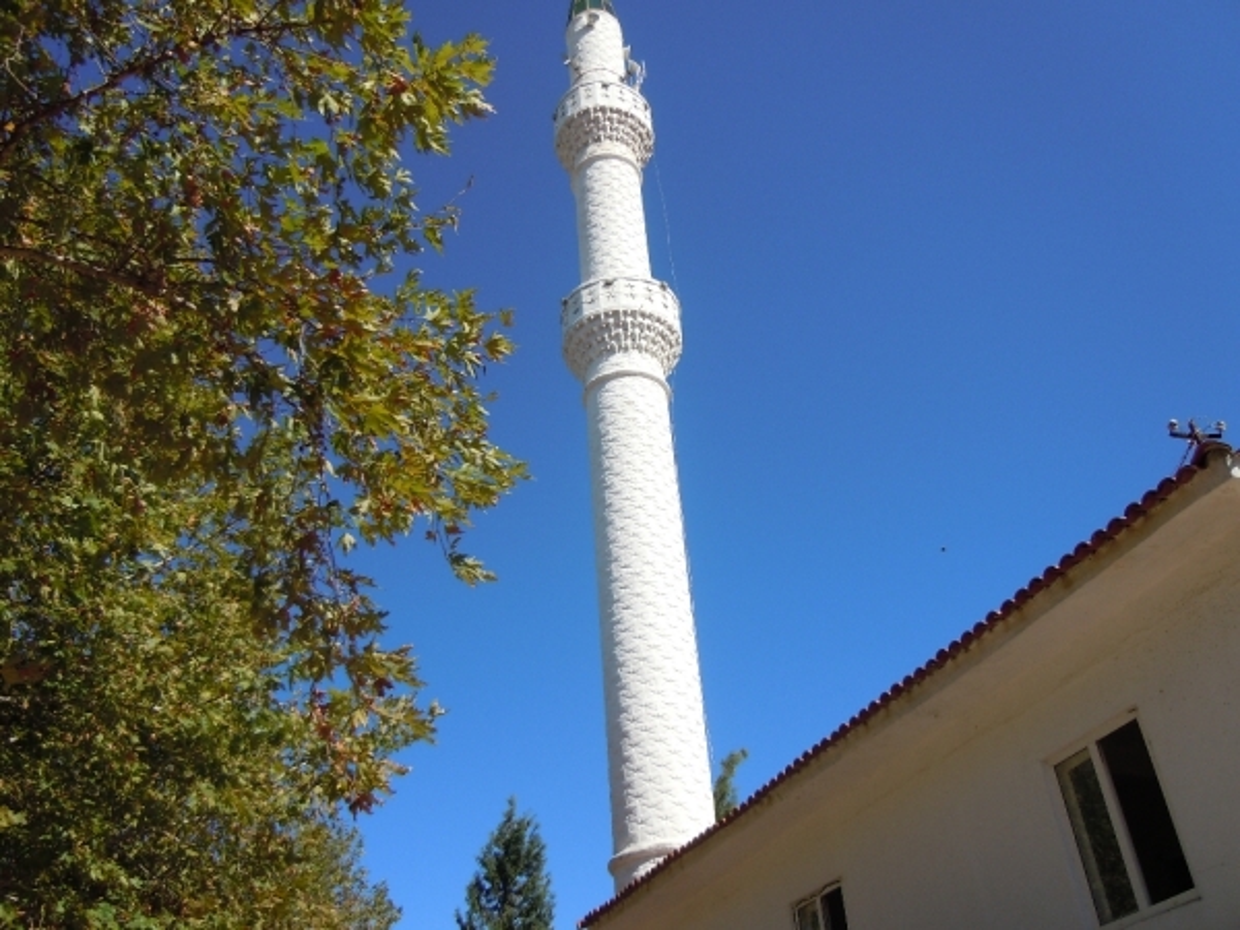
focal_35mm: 30
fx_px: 1075
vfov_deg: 46.8
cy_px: 465
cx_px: 620
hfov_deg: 60.0
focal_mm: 5.4
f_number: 3.5
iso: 100
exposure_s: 1/1000
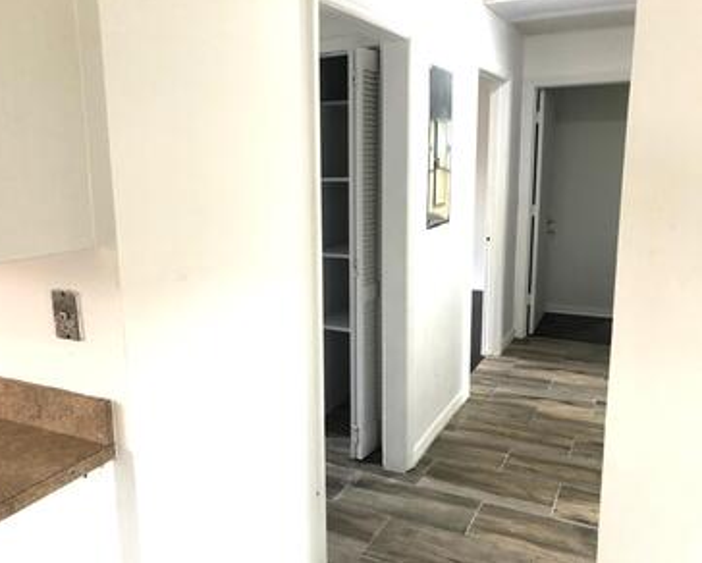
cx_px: 326
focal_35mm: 30
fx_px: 624
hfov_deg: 58.7
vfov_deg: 48.6
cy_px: 278
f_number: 1.8
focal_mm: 3.99
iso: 40
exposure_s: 1/24
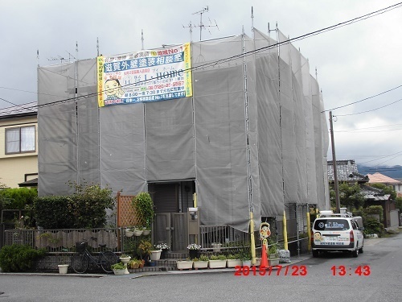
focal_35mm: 41
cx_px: 201
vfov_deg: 35.1
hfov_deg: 45.8
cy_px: 151
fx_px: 476
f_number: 3.7
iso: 64
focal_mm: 7.28
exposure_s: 1/320
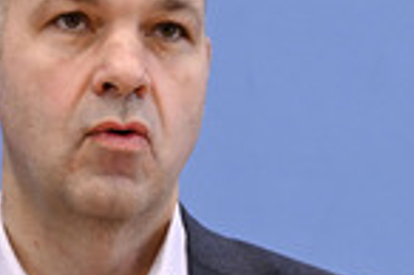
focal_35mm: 293
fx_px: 3366
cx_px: 89
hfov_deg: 7.0
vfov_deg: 4.7
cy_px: 213
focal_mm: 95
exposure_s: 1/640
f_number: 6.3
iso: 4000
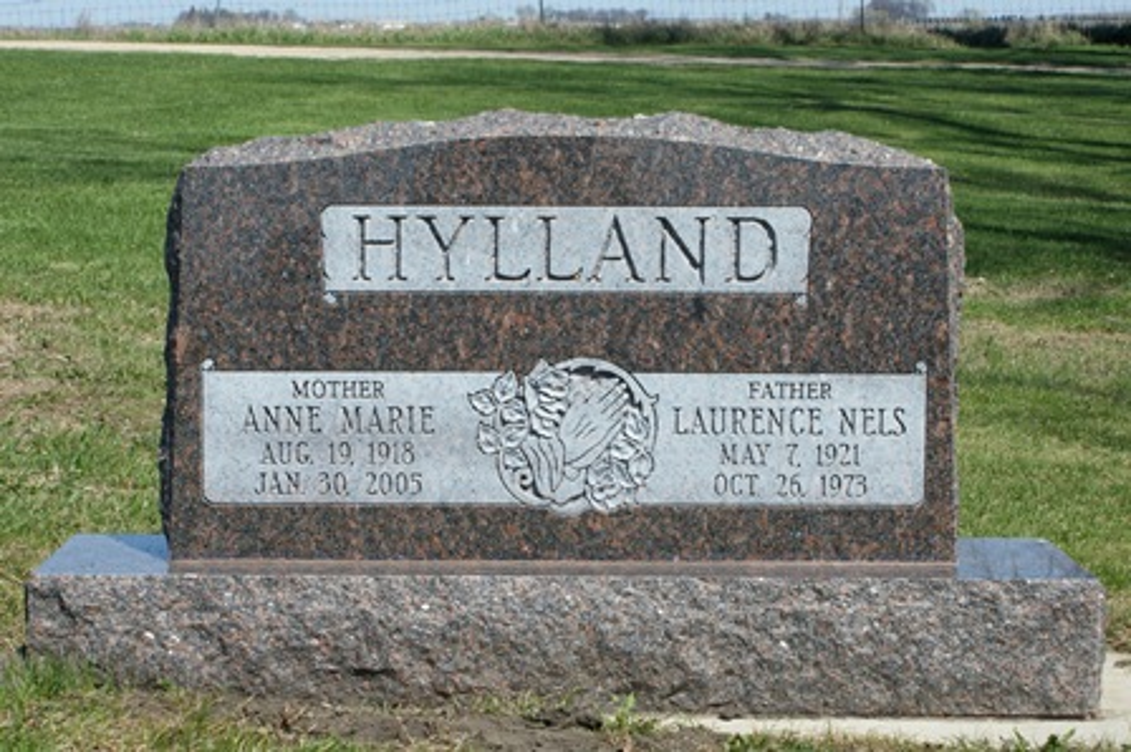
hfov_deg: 29.9
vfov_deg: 20.1
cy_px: 376
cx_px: 566
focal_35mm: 68
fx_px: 2119
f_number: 13
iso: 100
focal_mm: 45
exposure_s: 1/125
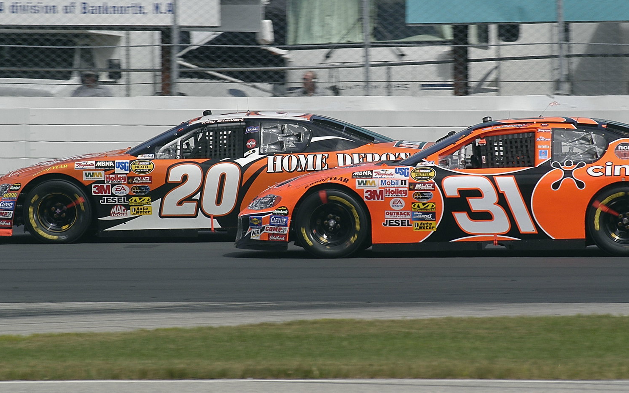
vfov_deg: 4.0
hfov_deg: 6.4
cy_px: 170
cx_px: 324
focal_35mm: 329
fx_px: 5640
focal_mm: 200
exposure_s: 1/400
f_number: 14
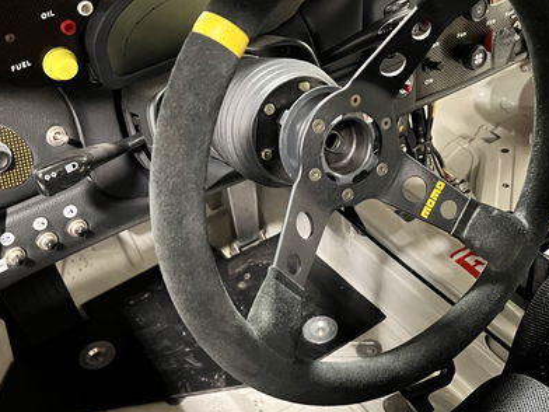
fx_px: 809
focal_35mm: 51
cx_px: 378
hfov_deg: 37.0
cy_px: 202
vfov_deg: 28.6
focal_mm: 5.7
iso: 500
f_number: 1.5
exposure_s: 1/40
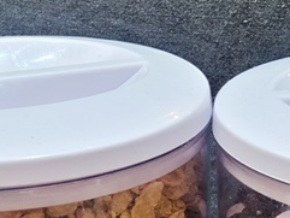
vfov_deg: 12.1
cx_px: 223
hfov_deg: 16.9
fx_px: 972
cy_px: 336
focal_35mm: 116
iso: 250
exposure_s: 1/59
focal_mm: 5.9
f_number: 2
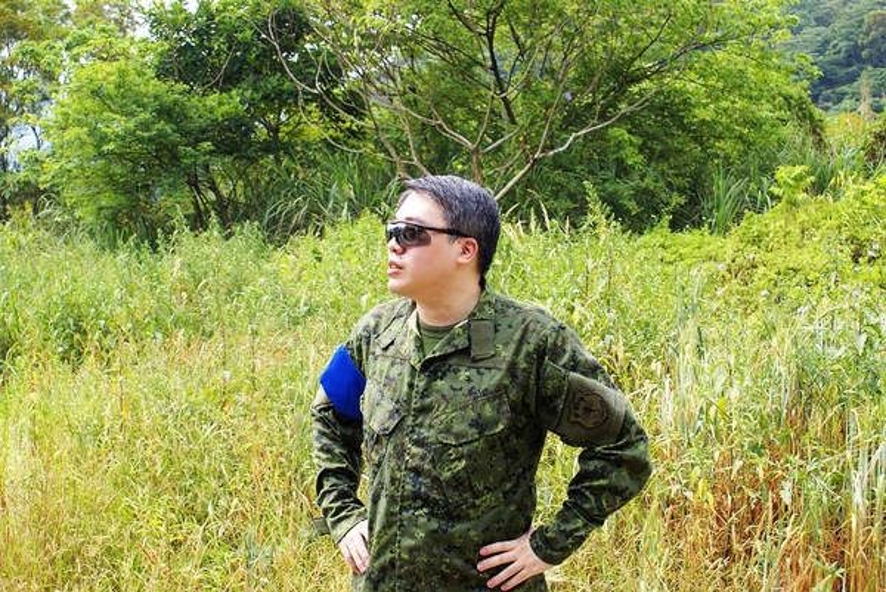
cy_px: 296
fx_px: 1293
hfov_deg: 37.8
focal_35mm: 52
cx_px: 443
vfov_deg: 25.8
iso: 200
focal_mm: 35
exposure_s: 1/320
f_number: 5.6
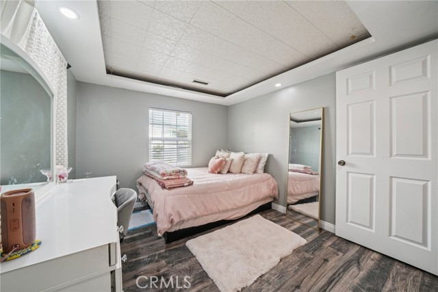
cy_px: 146
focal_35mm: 12
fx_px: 146
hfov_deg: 112.6
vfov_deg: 89.9
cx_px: 219
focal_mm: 12
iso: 400
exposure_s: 1/15
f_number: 8
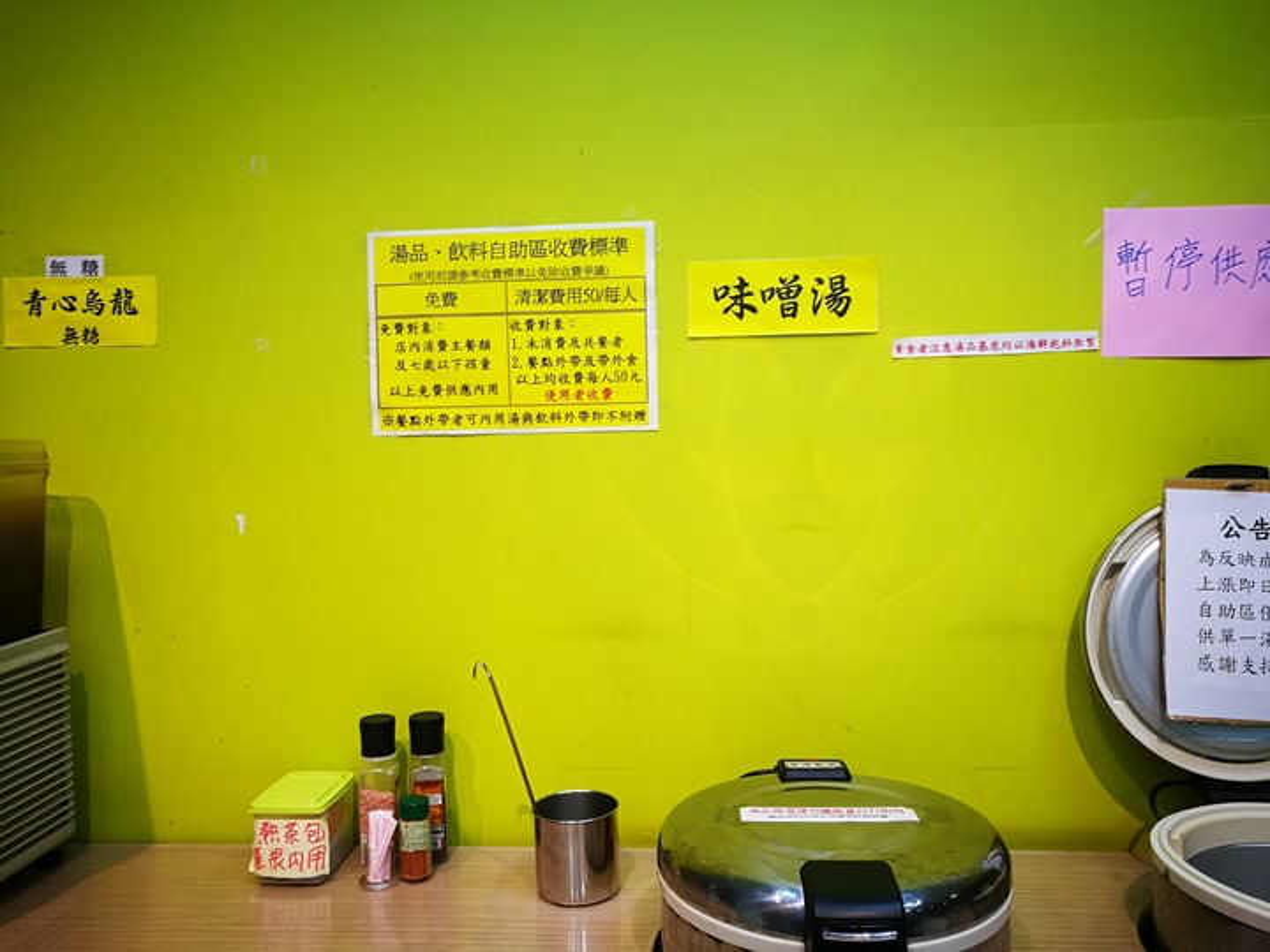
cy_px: 476
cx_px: 635
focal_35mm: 27
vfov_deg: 51.4
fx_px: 991
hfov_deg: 65.3
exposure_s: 1/30
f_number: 2.2
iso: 160
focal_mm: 4.5
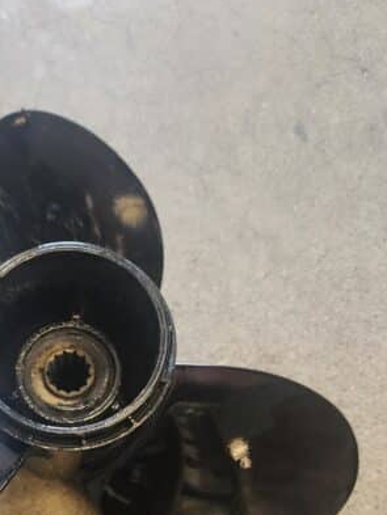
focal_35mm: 39
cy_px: 424
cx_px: 76
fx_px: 581
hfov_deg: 35.6
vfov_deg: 45.1
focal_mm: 6.4
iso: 320
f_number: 1.8
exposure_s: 1/120
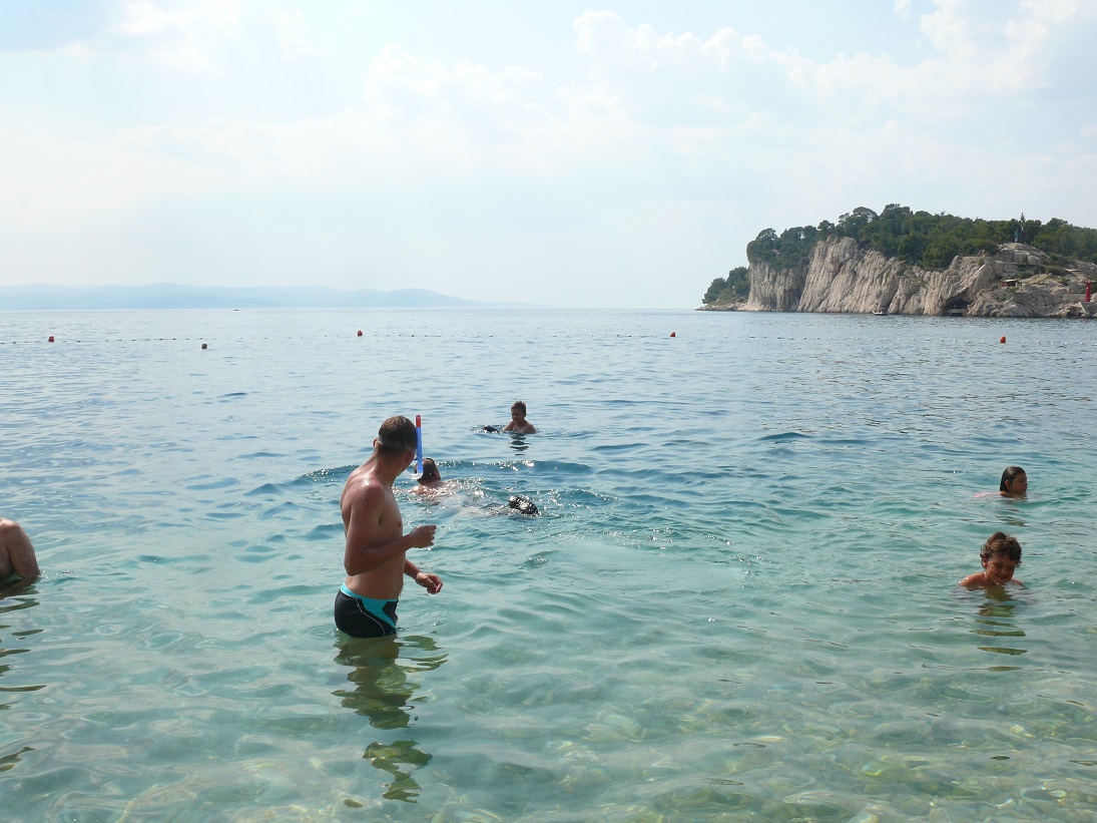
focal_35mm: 35
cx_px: 548
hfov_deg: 52.6
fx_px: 1109
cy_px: 412
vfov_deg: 40.7
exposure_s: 1/400
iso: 100
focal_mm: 7.4
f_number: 7.1
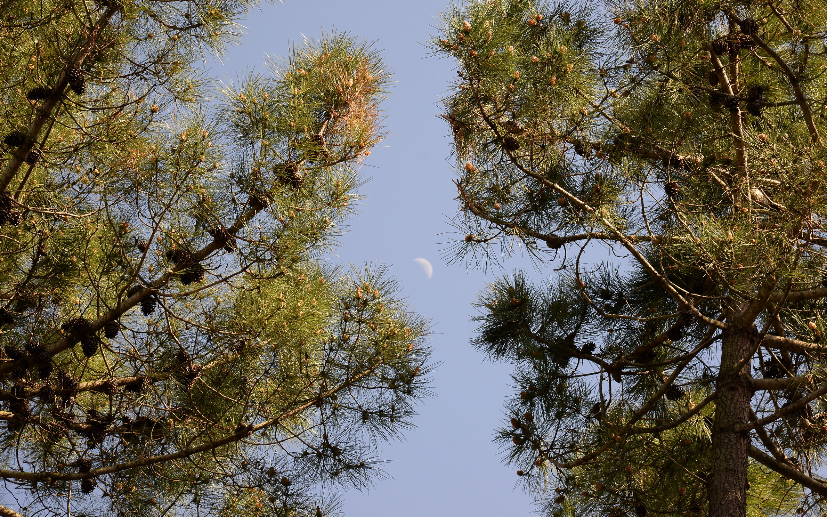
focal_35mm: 108
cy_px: 251
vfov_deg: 12.1
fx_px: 2434
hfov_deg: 19.3
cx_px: 417
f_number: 8
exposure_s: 1/250
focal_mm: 105
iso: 400
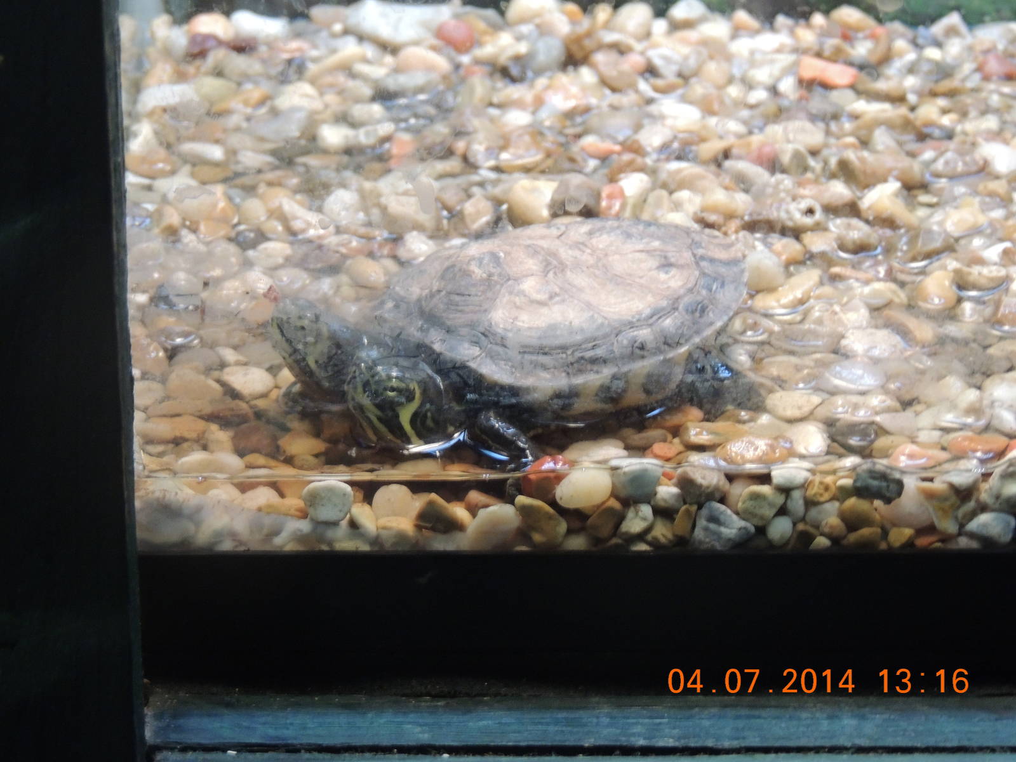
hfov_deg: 14.6
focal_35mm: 135
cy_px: 381
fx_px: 3962
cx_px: 508
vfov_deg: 11.0
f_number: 4.3
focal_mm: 24
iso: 800
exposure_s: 1/13
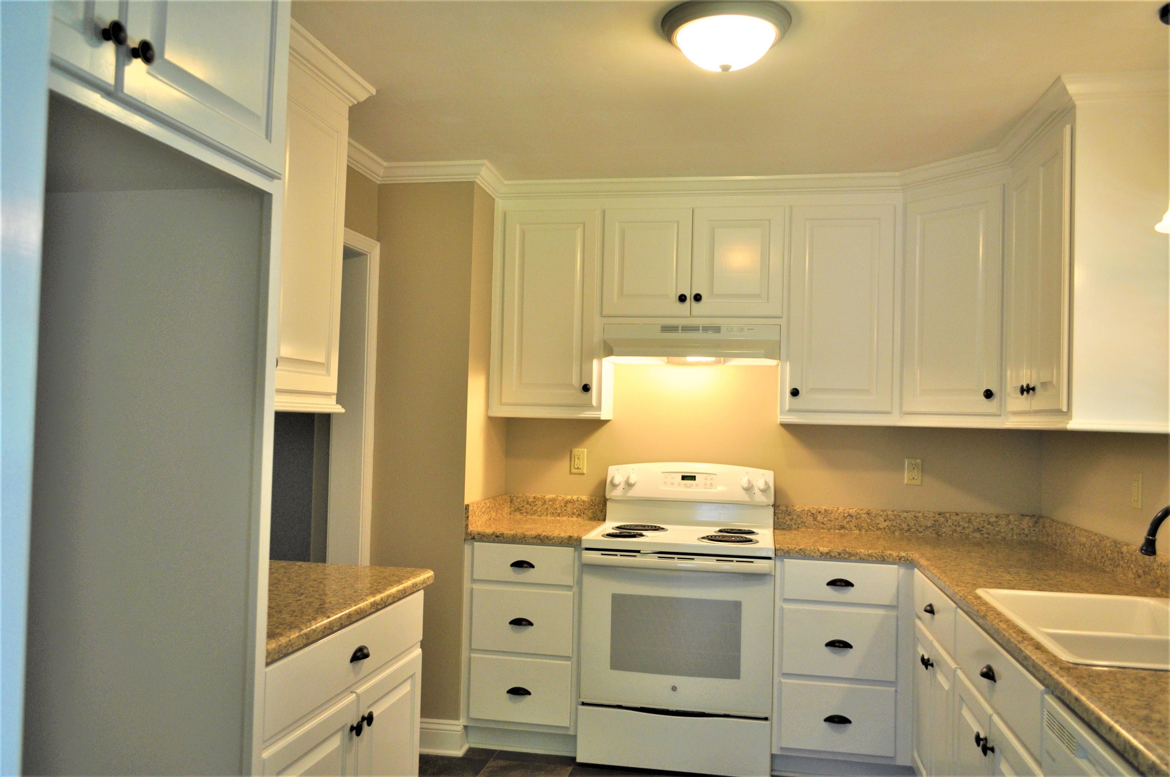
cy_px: 388
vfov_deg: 47.8
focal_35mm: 27
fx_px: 876
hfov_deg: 67.4
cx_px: 585
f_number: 4
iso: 560
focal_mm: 18
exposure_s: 1/60
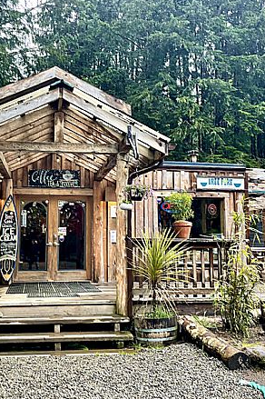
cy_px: 197
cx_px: 93
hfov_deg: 35.6
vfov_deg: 51.9
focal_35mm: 37
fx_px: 409
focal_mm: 4.2
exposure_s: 1/128
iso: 32
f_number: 1.6
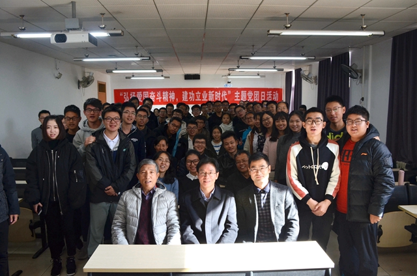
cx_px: 208
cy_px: 138
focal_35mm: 27
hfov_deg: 67.5
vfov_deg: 47.7
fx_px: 312
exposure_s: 1/125
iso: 400
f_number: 5.6
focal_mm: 18
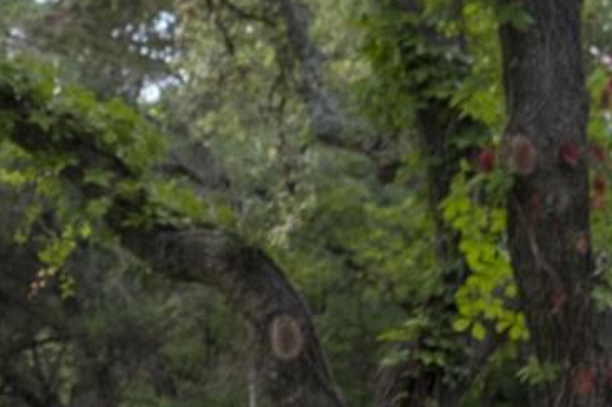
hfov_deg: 12.5
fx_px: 2564
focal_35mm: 151
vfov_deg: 9.0
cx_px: -483
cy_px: 410
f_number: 3.5
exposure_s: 1/50
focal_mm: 18
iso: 400
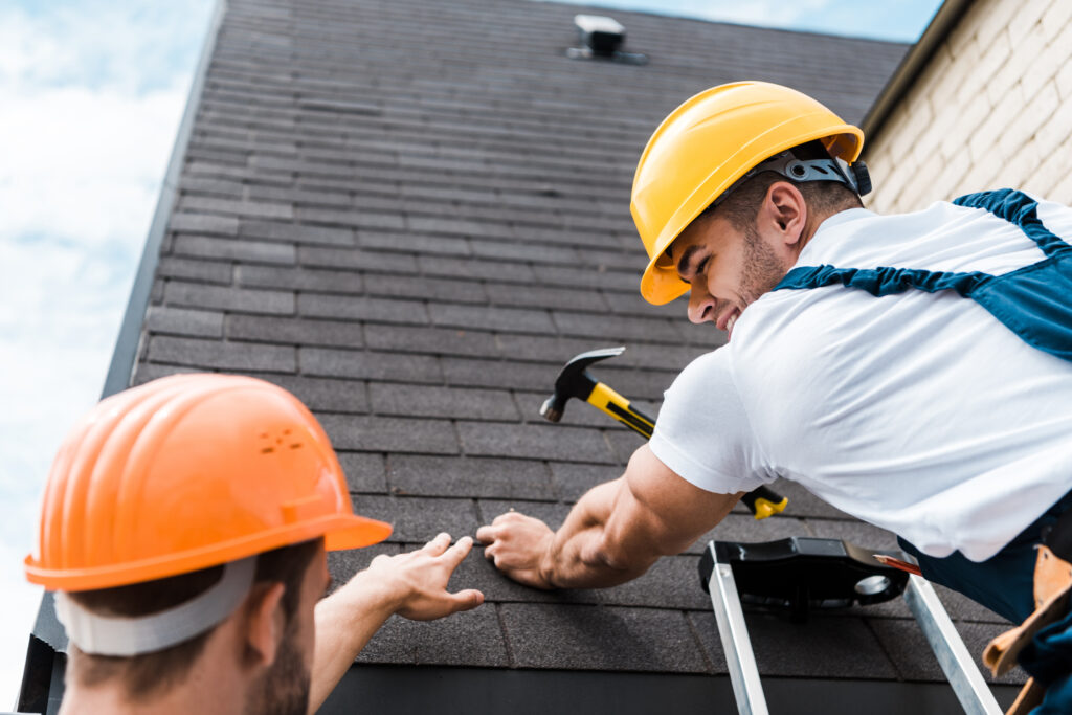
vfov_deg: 27.0
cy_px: 358
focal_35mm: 50
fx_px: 1489
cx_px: 536
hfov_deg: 39.6
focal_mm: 50
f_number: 3.5
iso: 100
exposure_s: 1/1250
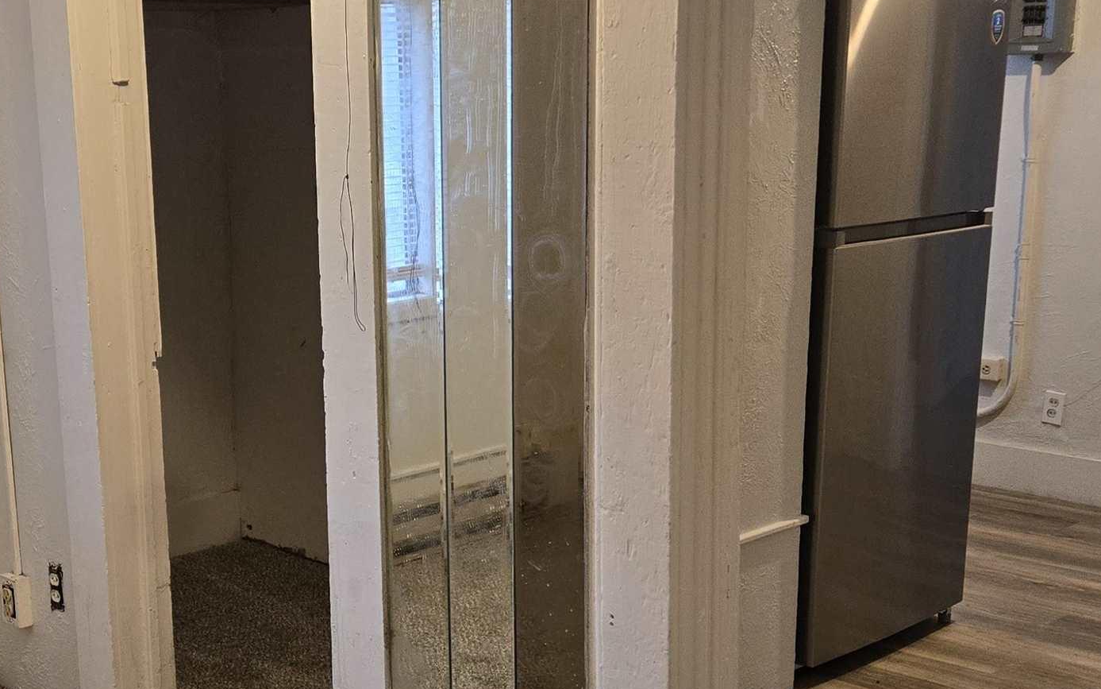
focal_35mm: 54
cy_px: 483
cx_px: 375
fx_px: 1620
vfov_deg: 23.8
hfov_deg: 37.2
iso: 250
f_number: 1.8
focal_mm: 5.4
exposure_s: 1/120
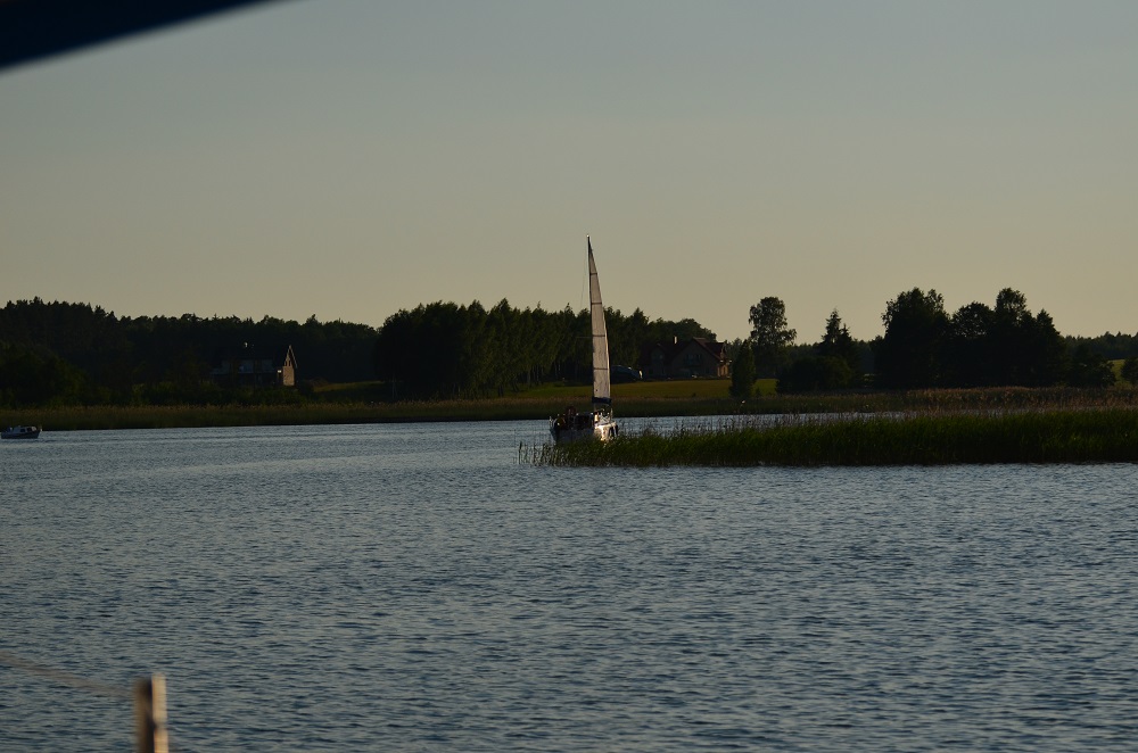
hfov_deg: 19.5
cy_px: 376
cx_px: 569
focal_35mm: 105
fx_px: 3312
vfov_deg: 13.0
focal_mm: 70
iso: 320
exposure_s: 1/8000
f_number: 4.5
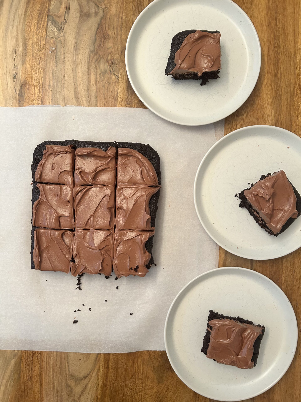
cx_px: 150
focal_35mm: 26
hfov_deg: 53.1
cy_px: 201
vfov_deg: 67.3
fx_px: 301
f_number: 1.5
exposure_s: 1/60
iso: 250
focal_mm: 5.7
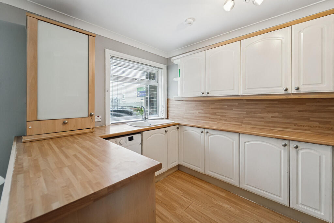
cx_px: 167
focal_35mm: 14
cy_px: 112
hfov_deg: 104.2
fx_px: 130
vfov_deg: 81.2
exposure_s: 1/100
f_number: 3.5
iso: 800
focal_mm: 14
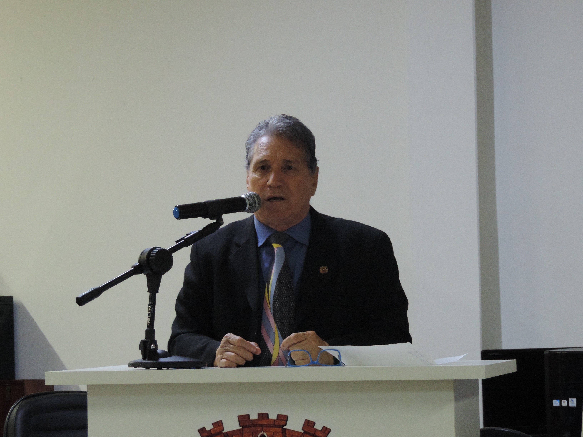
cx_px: 292
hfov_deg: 12.7
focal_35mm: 155
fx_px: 2610
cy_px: 218
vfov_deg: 9.6
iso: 800
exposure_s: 1/20
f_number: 4.4
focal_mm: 27.6
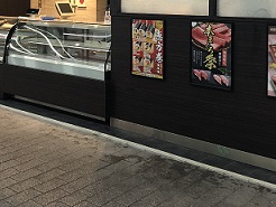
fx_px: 439
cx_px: 126
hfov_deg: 34.9
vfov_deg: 25.7
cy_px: 16
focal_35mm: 55
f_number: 1.8
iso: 40
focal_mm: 3.99
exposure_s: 1/25
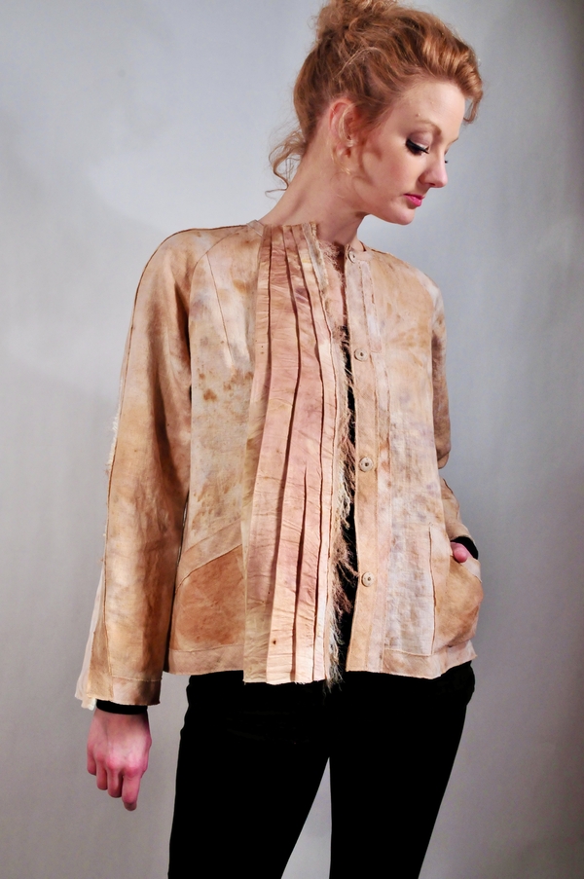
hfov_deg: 32.9
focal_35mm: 40
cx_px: 292
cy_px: 440
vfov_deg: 48.0
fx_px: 988
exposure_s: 1/80
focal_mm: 27
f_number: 14
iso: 800
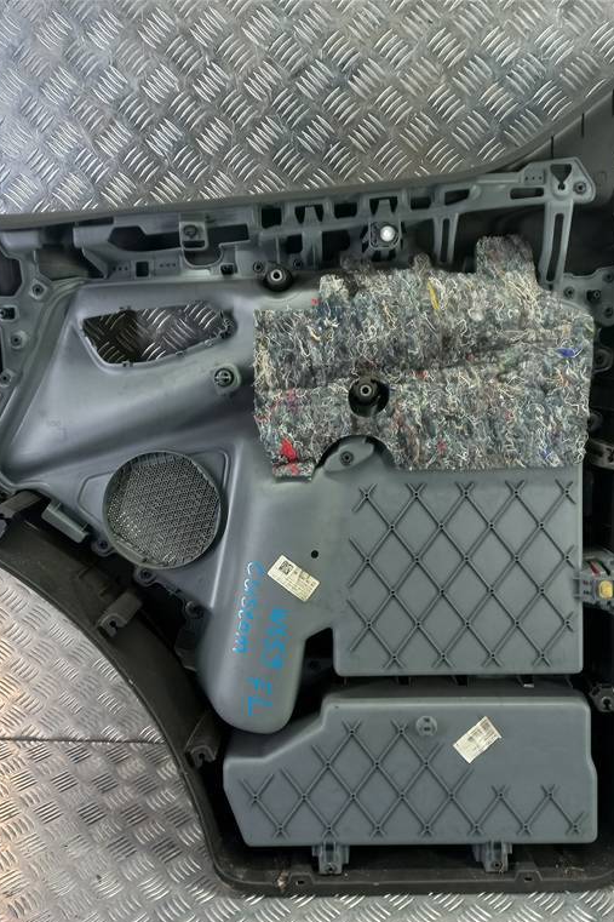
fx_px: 896
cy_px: 464
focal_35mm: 35
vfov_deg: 54.4
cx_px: 331
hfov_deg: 37.8
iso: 80
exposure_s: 1/50
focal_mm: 4.6
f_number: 1.8
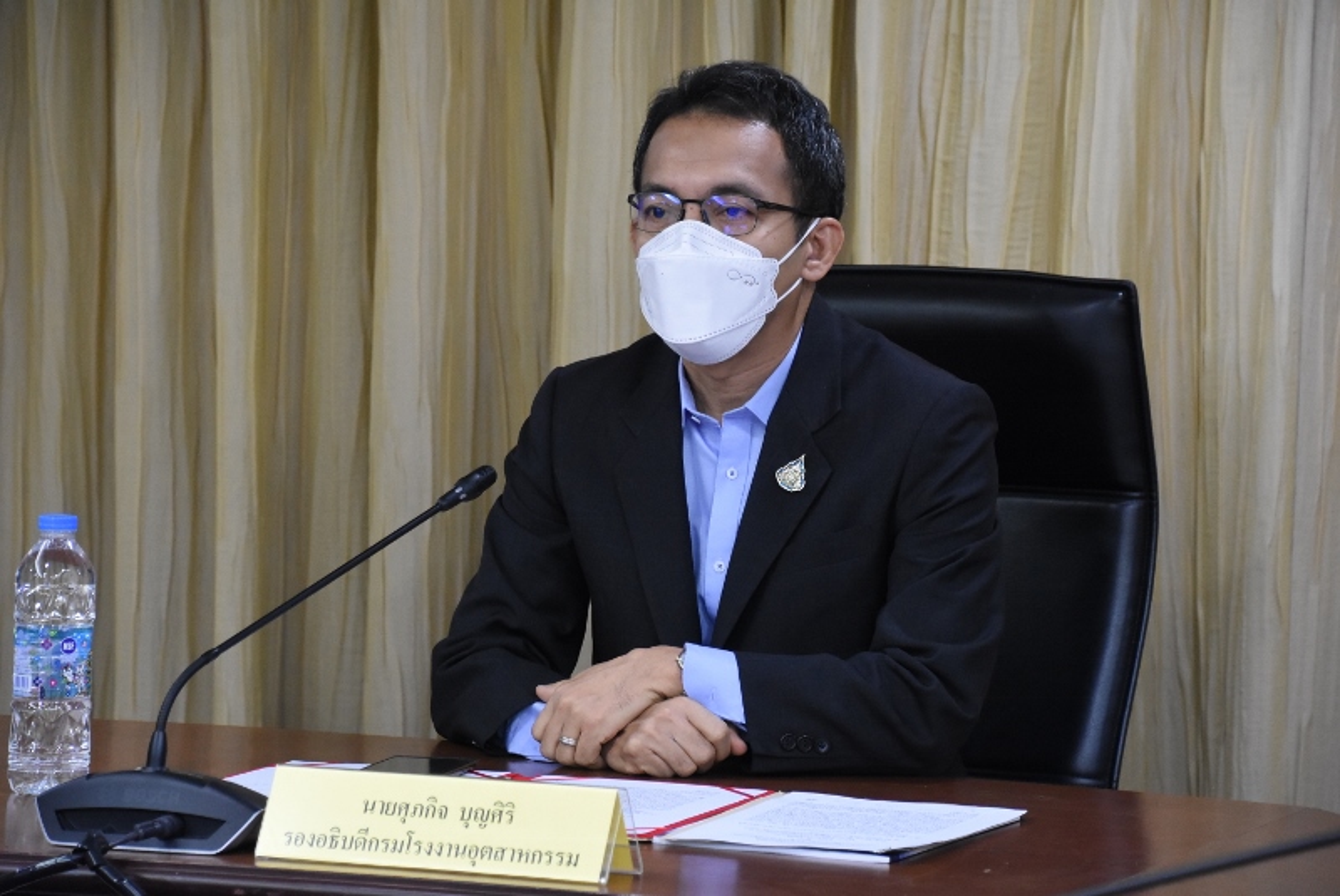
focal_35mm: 142
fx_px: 5309
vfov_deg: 9.6
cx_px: 670
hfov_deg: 14.4
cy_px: 448
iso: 3200
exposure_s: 1/60
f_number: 5.6
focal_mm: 95
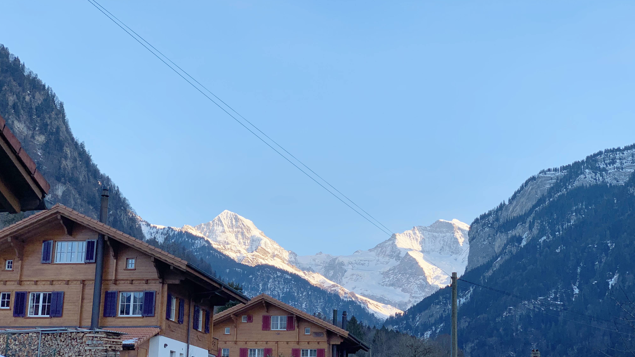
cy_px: 238
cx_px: 318
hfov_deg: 36.6
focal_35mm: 57
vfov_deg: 21.0
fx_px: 960
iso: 16
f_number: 2.4
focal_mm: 6
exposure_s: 1/274
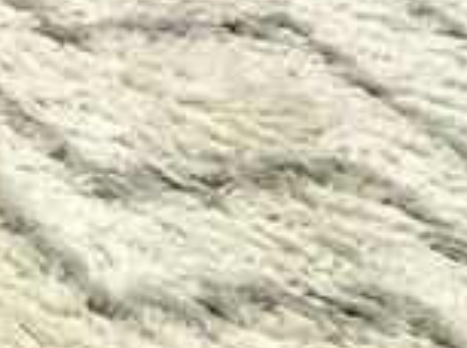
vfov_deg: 10.5
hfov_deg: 11.2
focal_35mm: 94
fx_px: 1265
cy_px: -730
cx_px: -961
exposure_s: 1/120
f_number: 2.2
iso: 160
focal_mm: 2.22
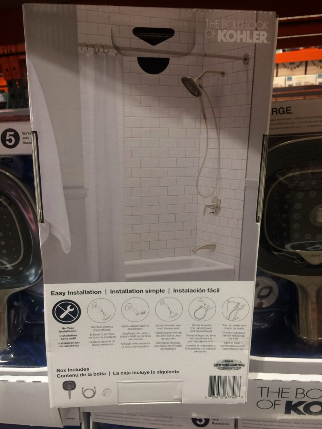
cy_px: 214
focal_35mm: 29
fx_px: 360
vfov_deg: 61.7
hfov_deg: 48.2
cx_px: 161
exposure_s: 1/30
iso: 80
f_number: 2.2
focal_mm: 4.15
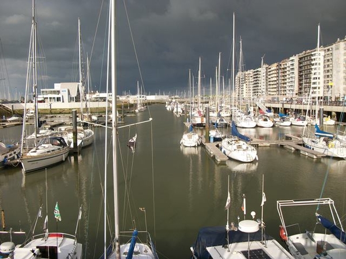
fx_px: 320
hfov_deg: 56.8
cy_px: 130
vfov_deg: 44.2
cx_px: 173
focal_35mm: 32
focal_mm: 5.7
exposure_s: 1/160
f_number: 8.8
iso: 80
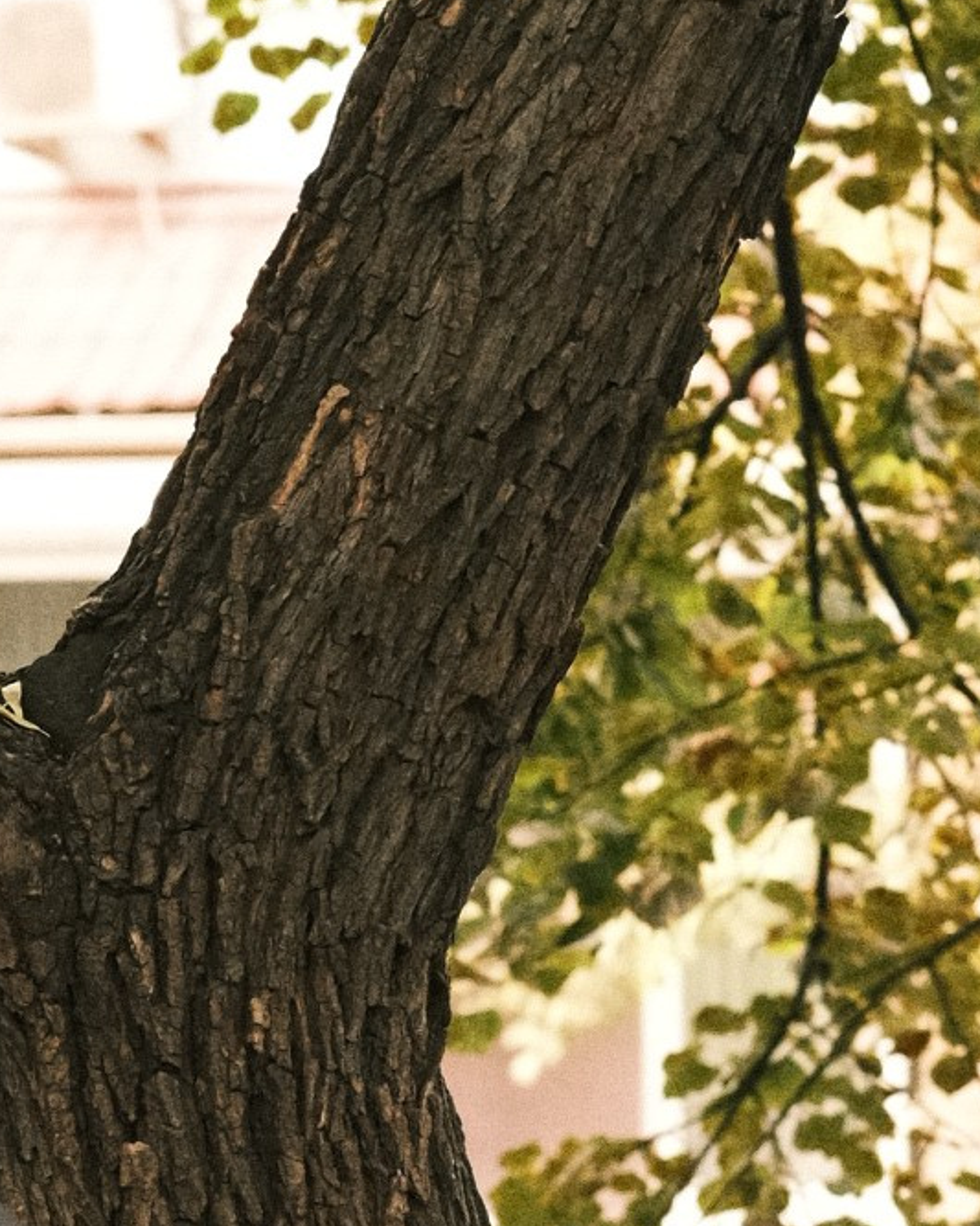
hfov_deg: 4.2
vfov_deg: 5.2
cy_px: 1553
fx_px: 13387
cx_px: 252
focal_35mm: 369
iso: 6400
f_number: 2.8
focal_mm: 56
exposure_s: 1/3200
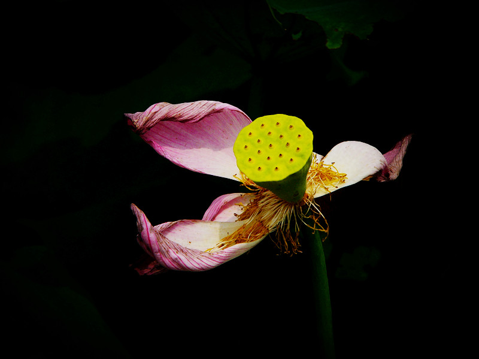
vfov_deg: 7.9
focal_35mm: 188
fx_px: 2600
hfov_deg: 10.5
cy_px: 180
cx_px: 240
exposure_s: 1/1300
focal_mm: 31.3
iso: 50
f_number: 5.6
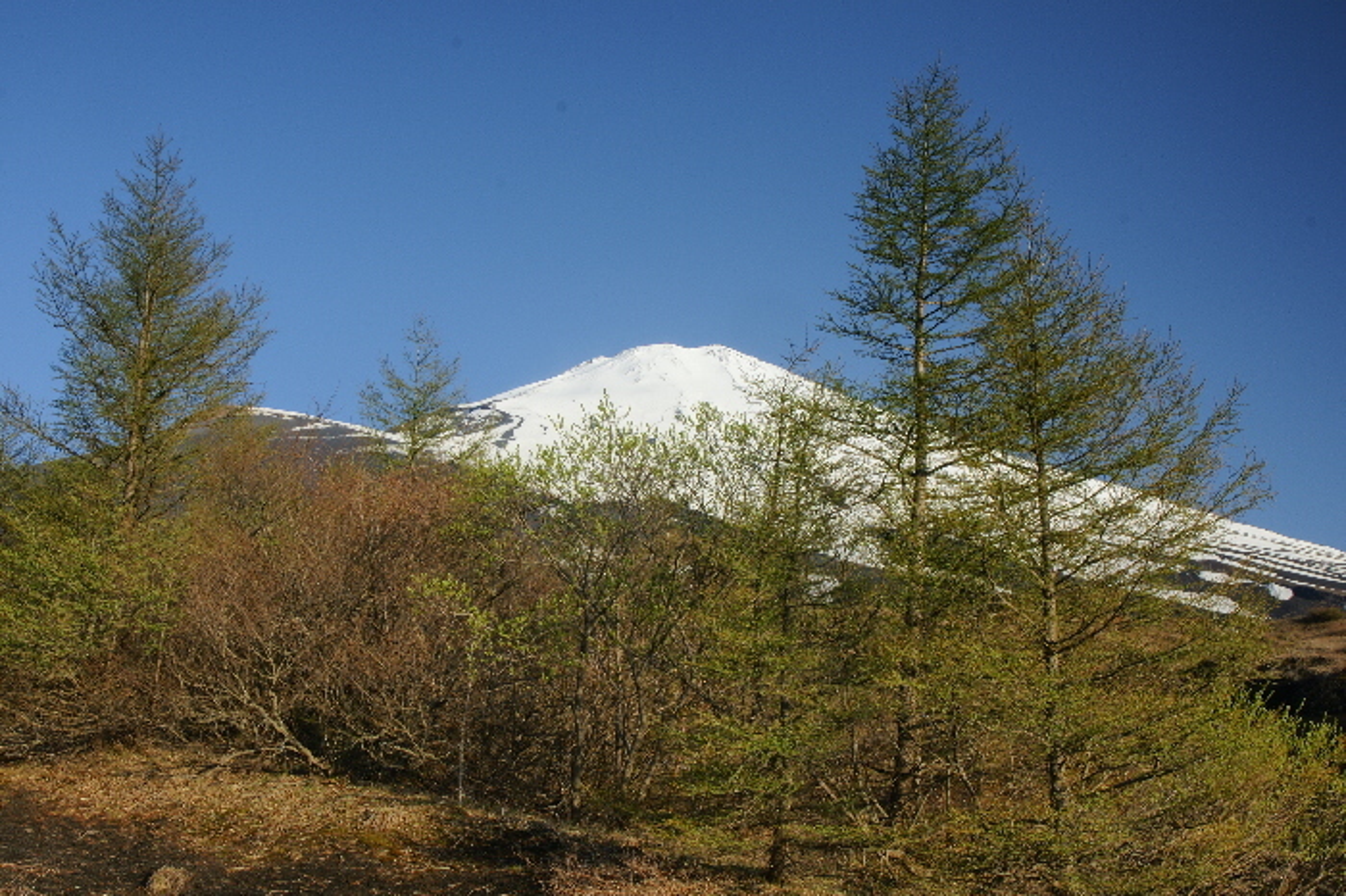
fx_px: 1570
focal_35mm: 42
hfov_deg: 46.4
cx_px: 673
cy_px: 448
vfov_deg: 31.9
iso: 100
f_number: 22
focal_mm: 28
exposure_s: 1/13
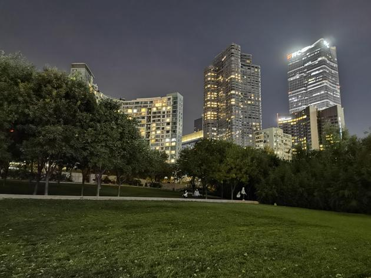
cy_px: 139
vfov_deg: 51.3
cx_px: 186
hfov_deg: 65.3
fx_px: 289
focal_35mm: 27
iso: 1250
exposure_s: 6
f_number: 1.9
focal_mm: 6.67
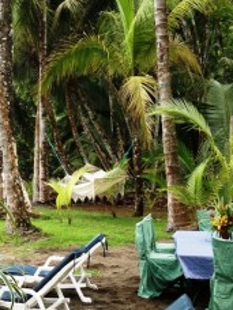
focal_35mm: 69
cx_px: 23
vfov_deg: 28.1
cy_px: 182
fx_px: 619
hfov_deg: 20.9
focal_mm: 4.28
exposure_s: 1/403
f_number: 2.4
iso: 64
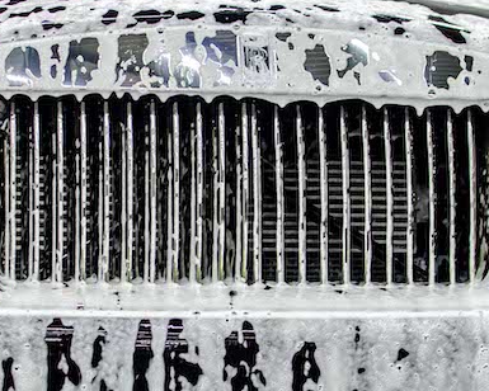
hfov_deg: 12.5
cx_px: 133
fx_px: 2221
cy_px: 225
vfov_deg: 10.1
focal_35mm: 153
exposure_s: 1/40
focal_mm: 35
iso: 100
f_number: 2.8
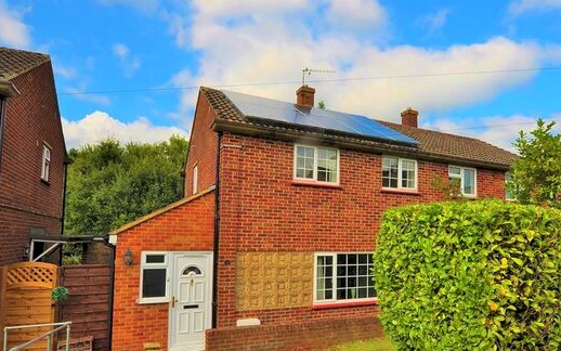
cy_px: 209
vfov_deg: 53.3
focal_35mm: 23
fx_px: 347
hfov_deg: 77.6
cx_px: 316
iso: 200
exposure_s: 1/250
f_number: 10
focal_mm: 11
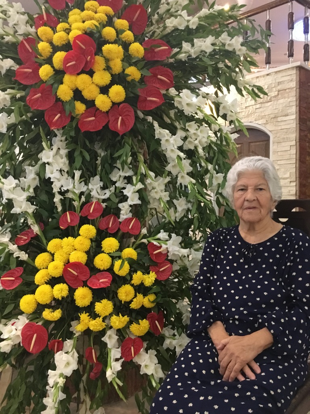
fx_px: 346
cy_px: 207
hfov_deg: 48.2
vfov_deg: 61.7
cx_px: 155
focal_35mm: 29
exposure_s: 1/17
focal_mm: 4.15
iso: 400
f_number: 2.2
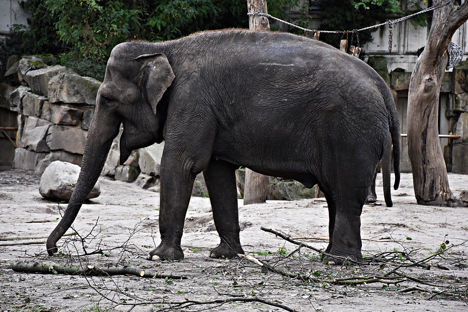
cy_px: 156
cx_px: 234
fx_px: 1755
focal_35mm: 135
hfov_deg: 15.2
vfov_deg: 10.2
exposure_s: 1/250
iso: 800
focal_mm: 90
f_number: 5.3
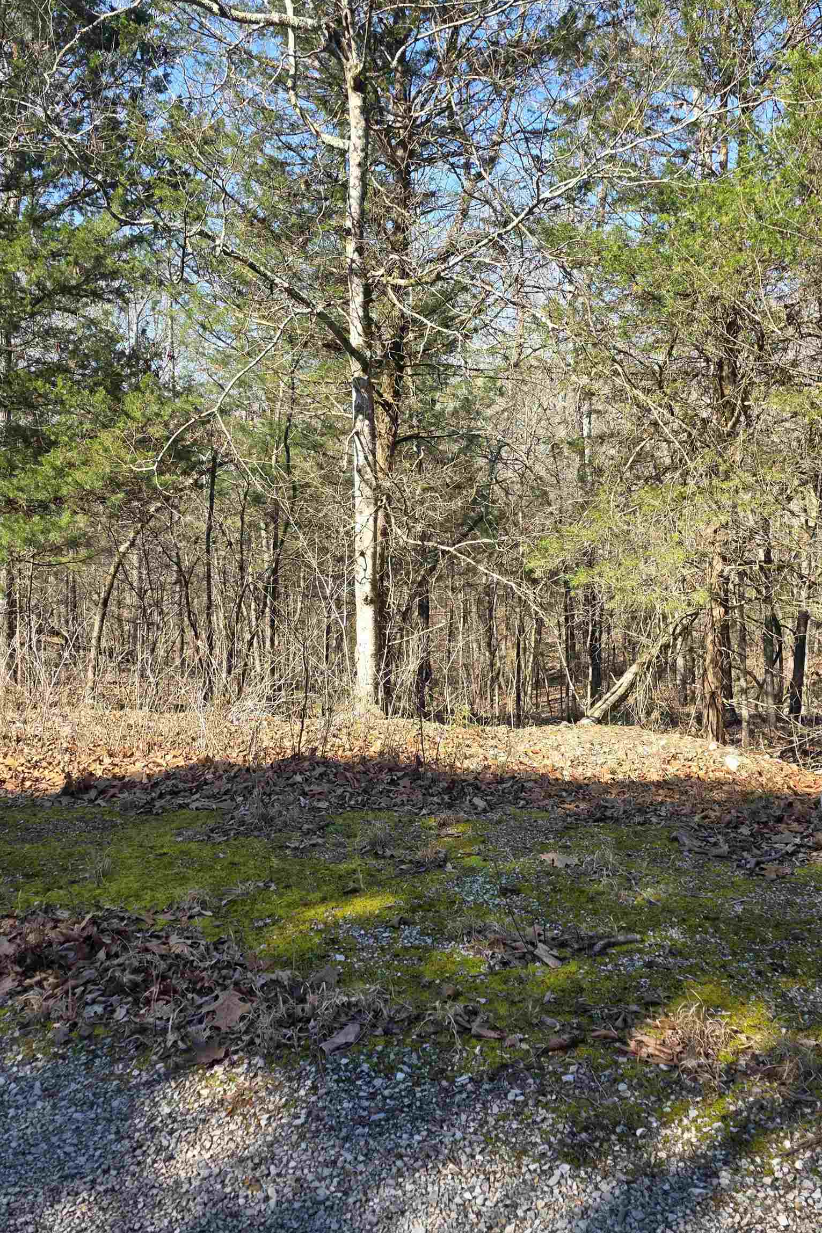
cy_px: 618
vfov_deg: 58.7
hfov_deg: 41.1
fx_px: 1096
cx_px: 446
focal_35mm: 32
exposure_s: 1/359
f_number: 1.7
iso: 25
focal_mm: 6.3
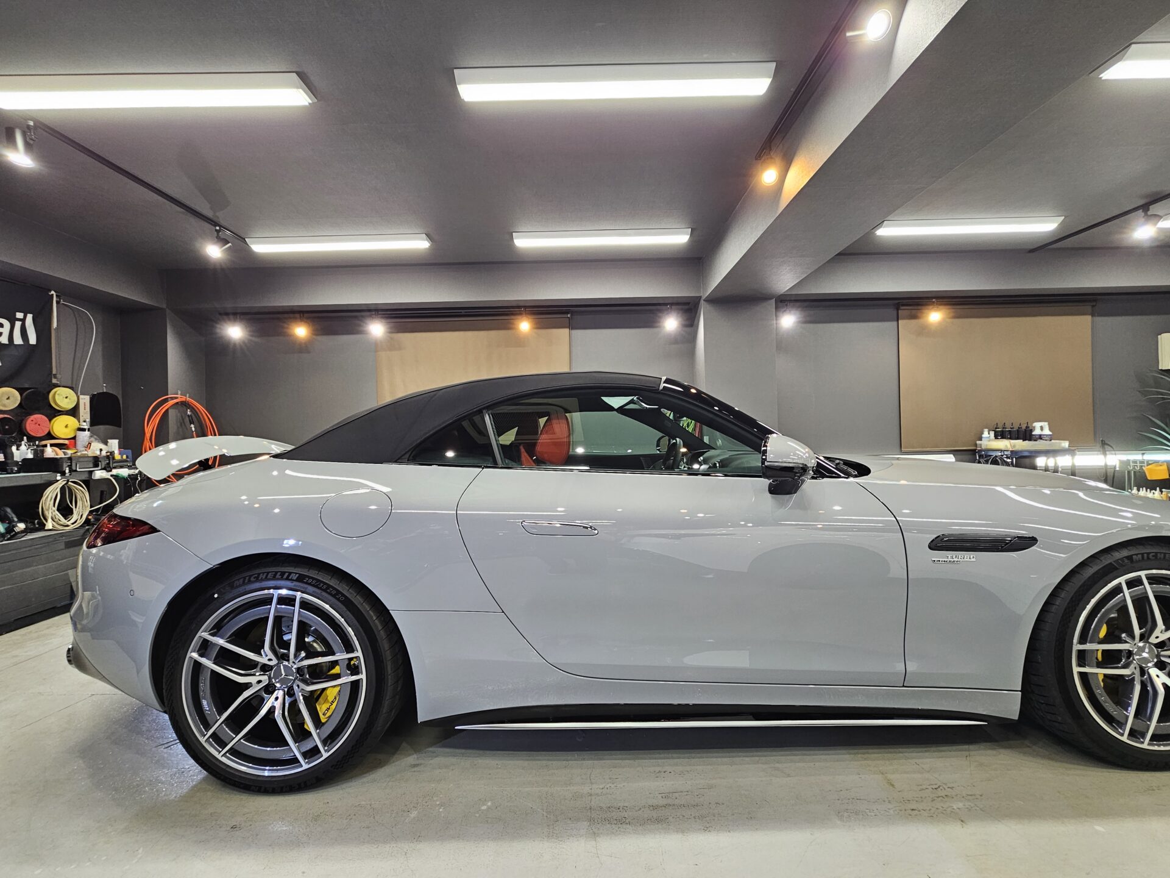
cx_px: 585
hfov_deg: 106.2
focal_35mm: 13
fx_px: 439
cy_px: 439
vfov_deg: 89.9
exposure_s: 1/50
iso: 125
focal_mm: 2.2
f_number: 2.2
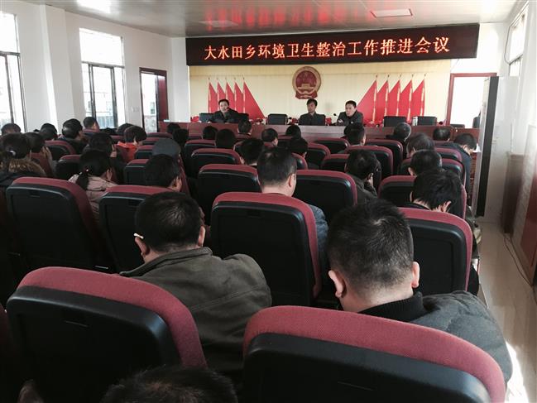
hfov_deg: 61.7
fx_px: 450
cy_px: 202
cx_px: 268
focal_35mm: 29
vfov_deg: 48.2
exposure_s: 1/30
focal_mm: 4.15
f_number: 2.2
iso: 50
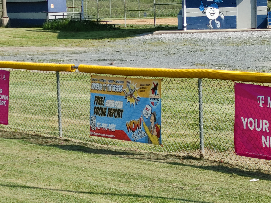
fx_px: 869
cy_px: 102
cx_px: 136
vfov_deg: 13.3
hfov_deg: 17.7
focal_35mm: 111
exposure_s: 1/885
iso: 50
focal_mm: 5.58
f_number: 1.8
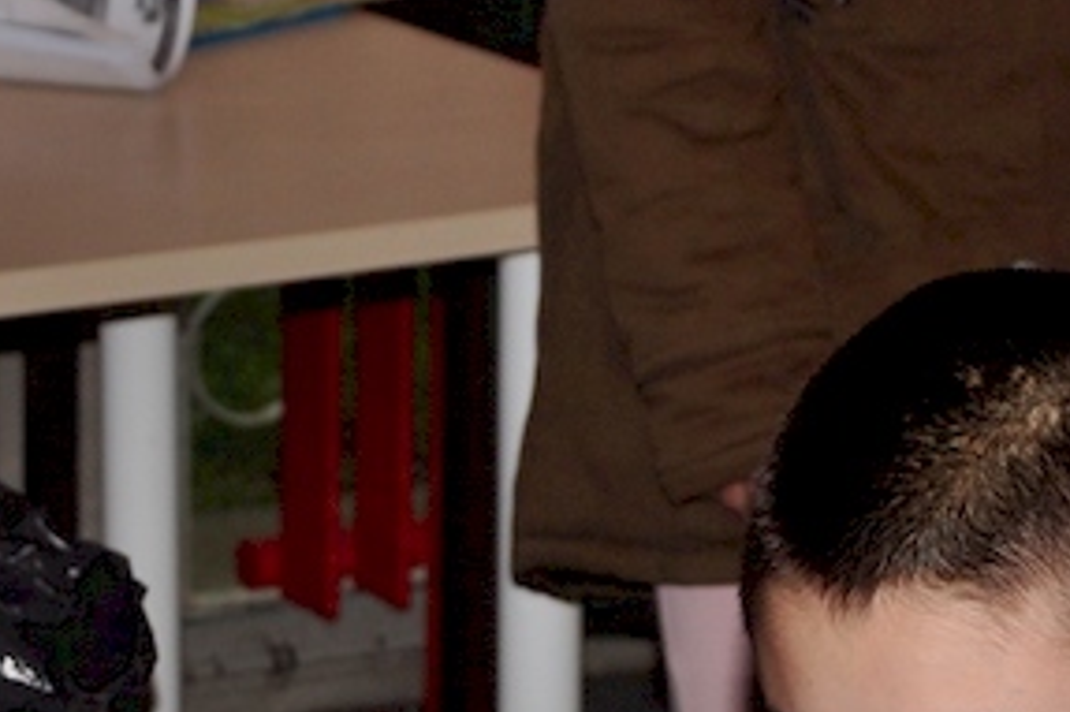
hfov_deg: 5.8
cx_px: 548
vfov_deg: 3.9
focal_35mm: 353
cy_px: 1189
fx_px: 10486
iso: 320
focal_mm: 66
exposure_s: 1/160
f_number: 8
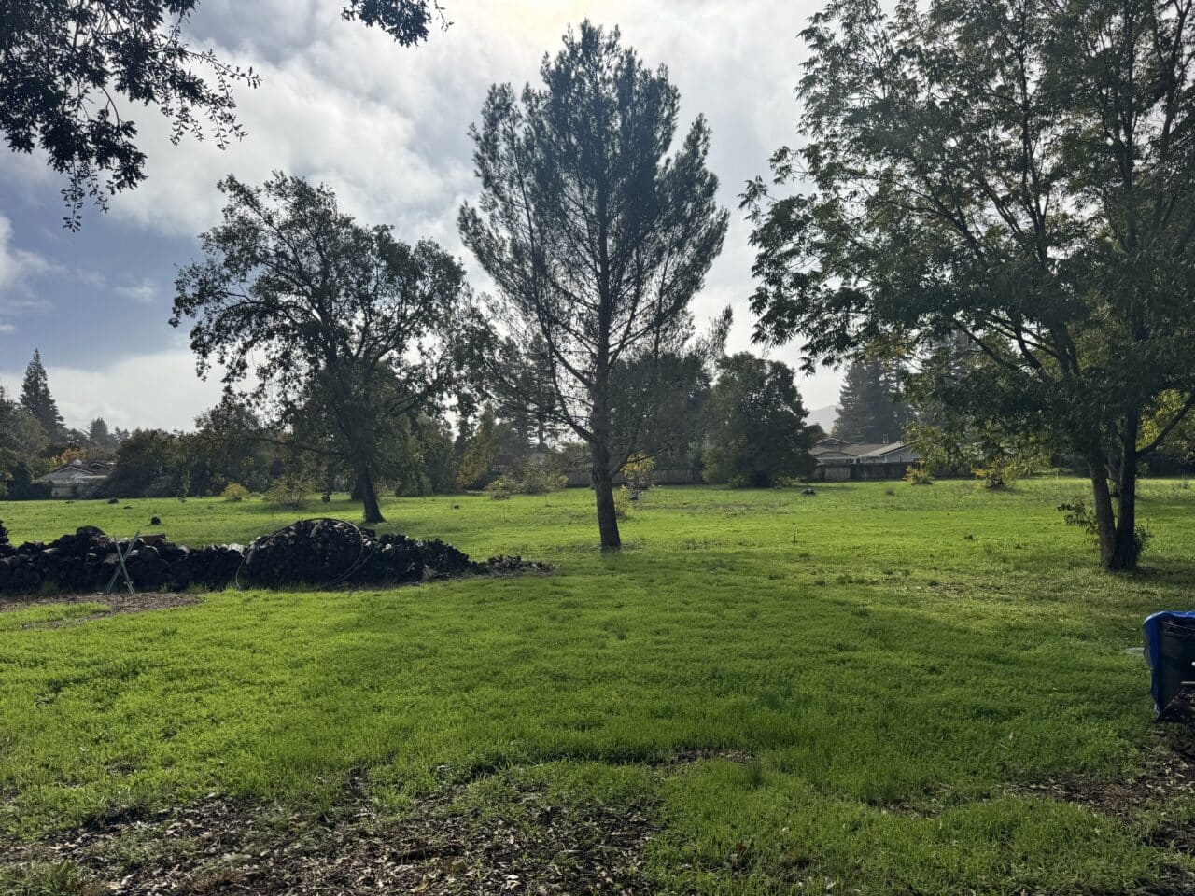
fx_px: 829
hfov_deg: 71.6
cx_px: 598
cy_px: 448
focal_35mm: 24
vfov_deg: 56.8
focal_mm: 6.76
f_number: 1.78
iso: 80
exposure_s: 1/9009
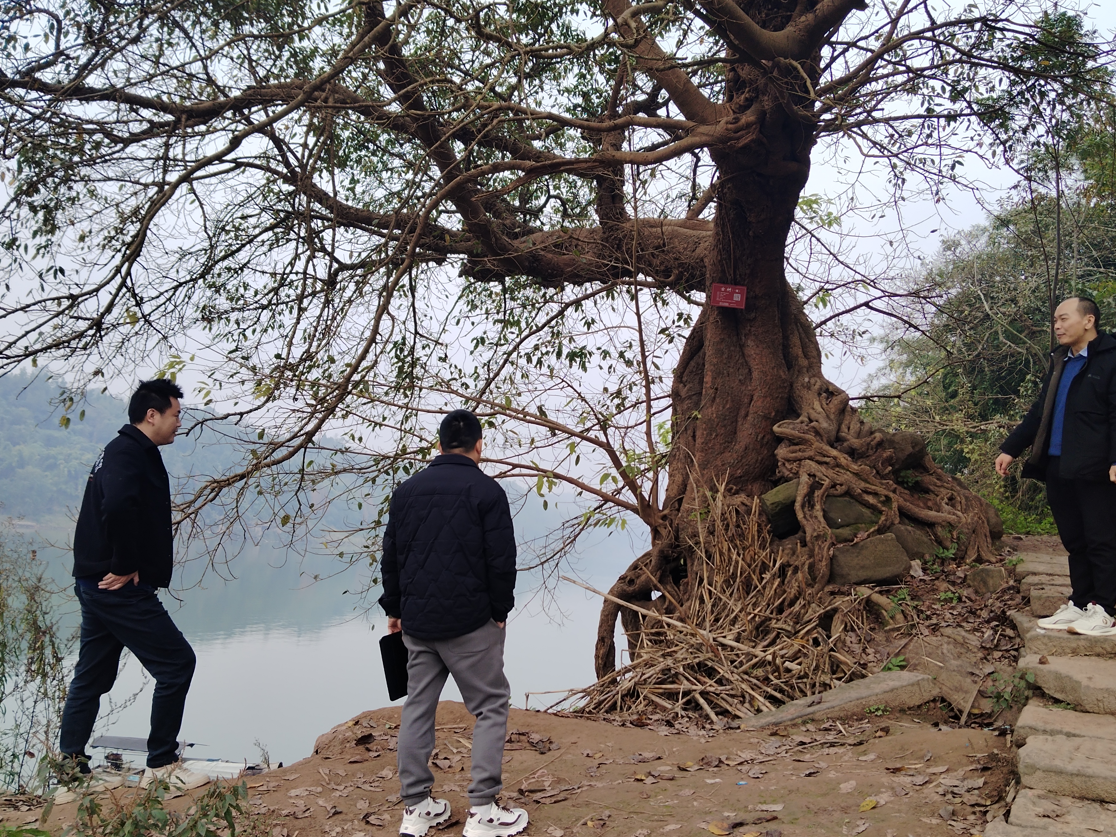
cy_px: 427
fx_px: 967
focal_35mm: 30
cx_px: 575
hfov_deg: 60.0
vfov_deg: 46.8
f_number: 1.8
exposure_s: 1/544
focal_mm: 4.25
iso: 100
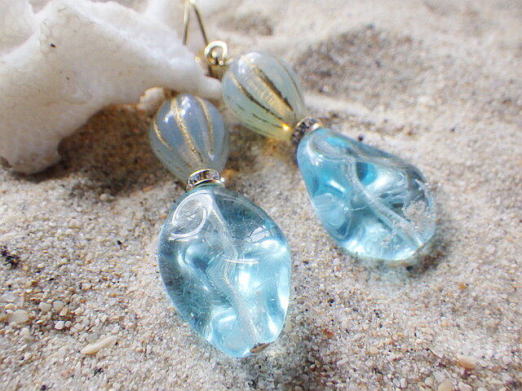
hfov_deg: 54.0
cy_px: 196
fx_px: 513
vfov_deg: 41.8
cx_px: 261
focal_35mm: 34
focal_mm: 6.1
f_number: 3.8
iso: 125
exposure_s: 1/60
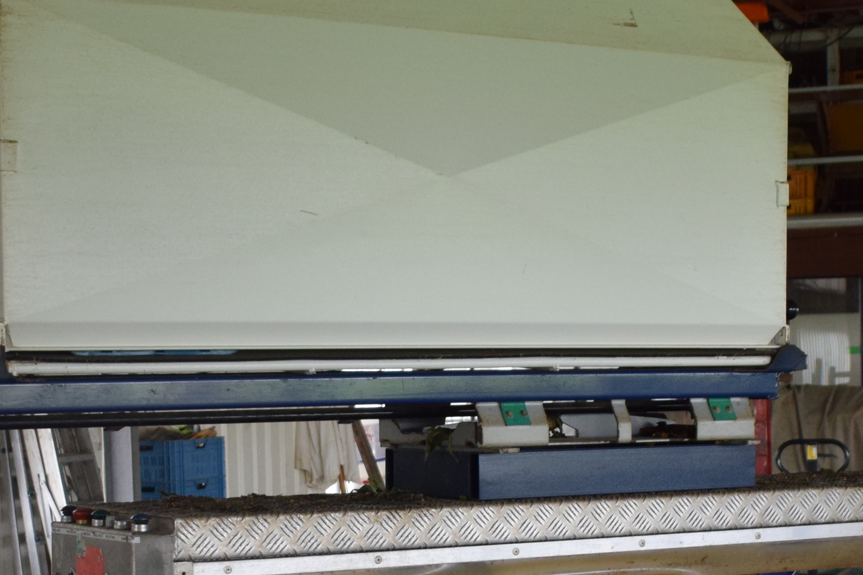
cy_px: 595
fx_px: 2085
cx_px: 360
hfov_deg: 23.4
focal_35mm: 87
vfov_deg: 15.4
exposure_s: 1/60
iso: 800
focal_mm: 20
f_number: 4
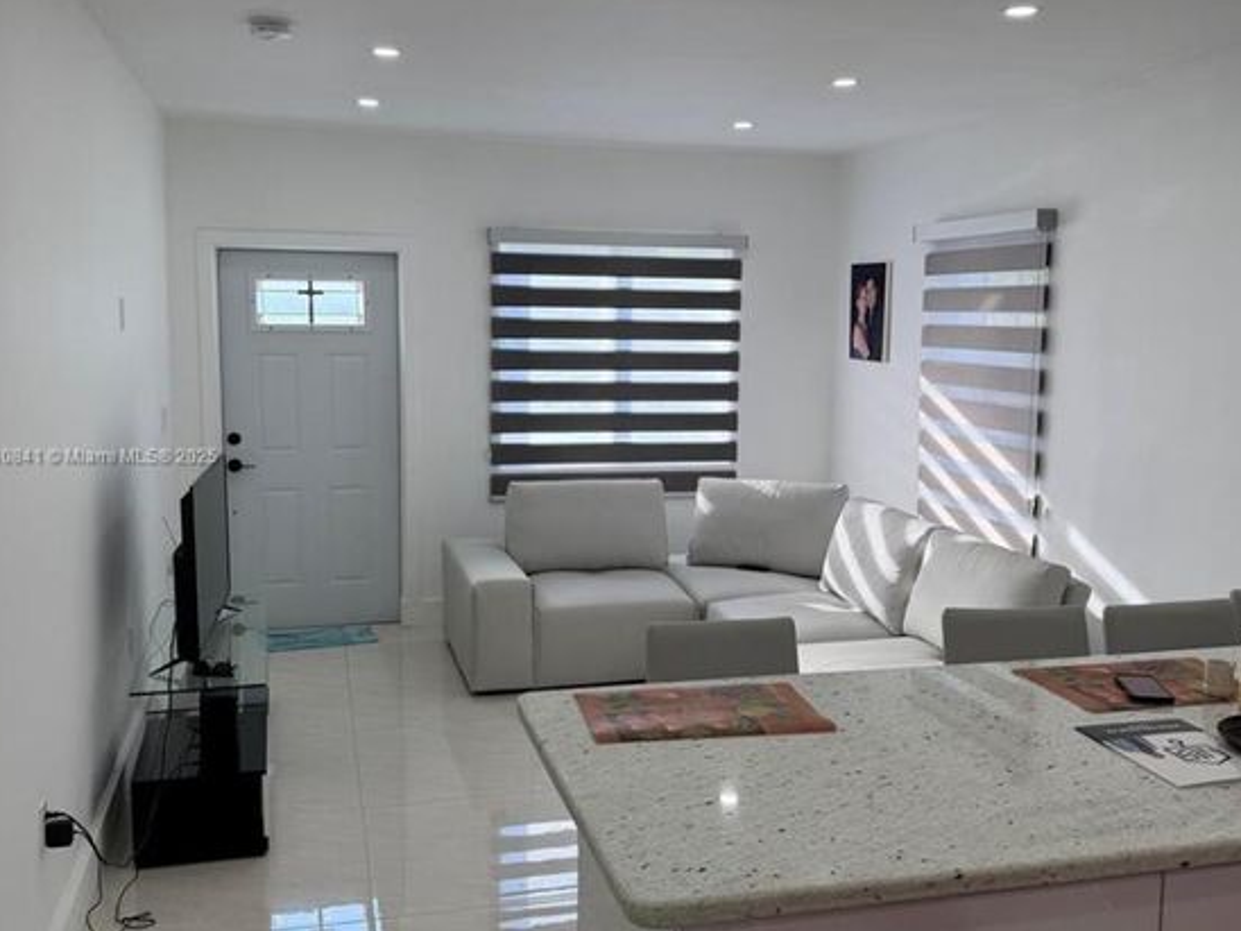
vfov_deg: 53.1
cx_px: 616
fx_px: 932
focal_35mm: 26
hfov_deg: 67.3
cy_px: 459
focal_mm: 6.76
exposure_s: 1/227
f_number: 1.78
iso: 64
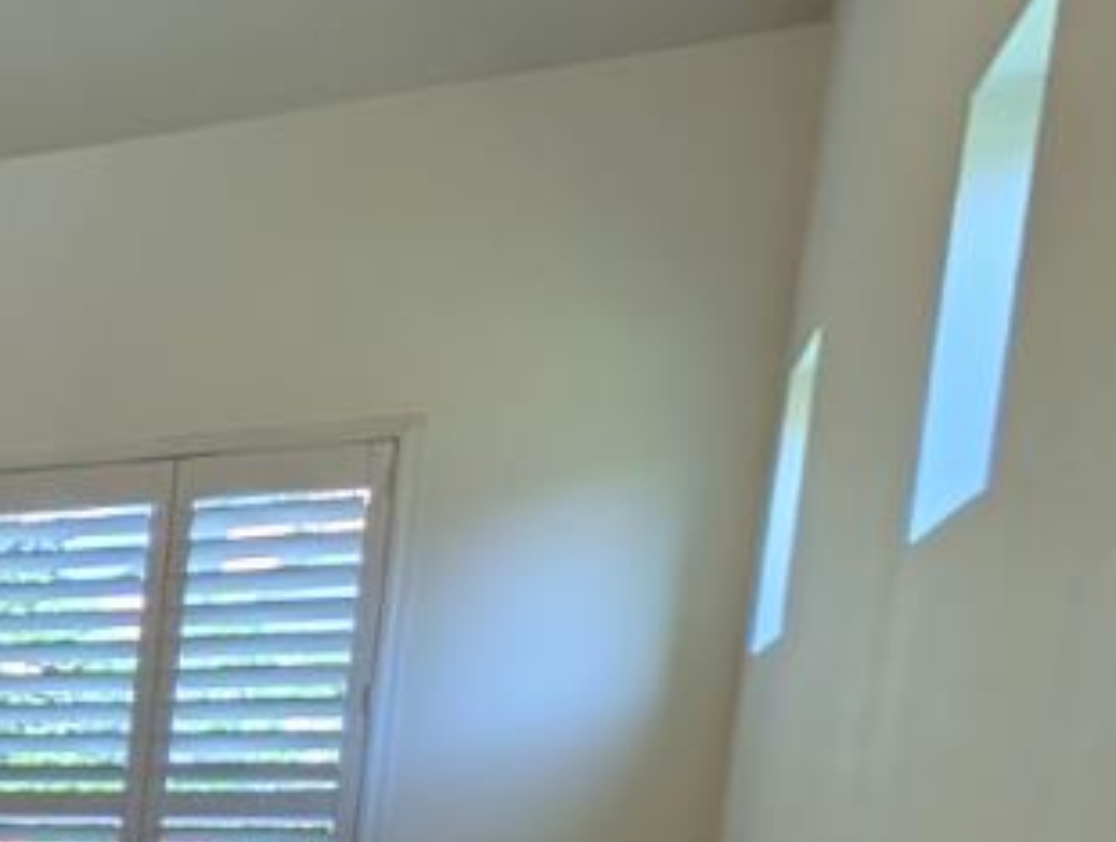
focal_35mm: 58
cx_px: -1393
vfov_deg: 22.9
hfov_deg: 16.6
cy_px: 1052
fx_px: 1874
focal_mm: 2.23
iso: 38
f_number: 1.95
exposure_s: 1/135
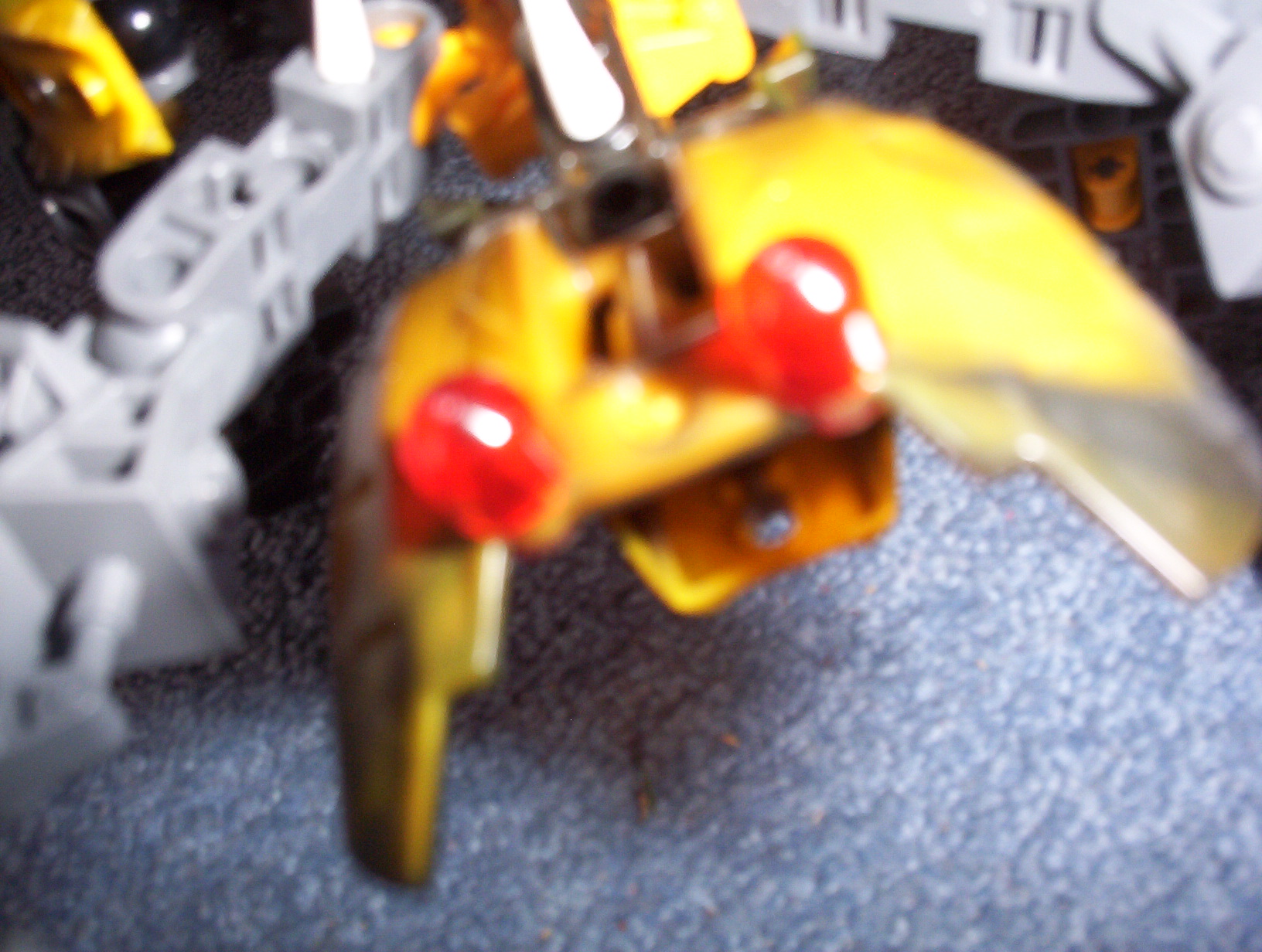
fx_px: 1425
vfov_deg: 37.0
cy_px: 476
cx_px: 631
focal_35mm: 39
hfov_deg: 47.8
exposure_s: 1/30
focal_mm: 6
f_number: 4.5
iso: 140
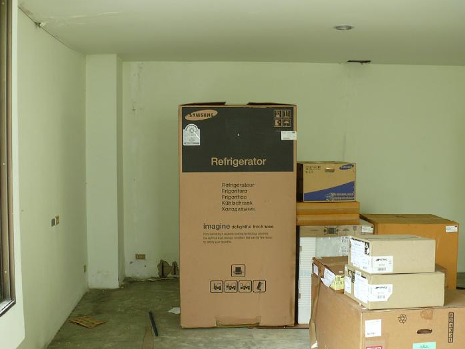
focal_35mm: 40
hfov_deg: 46.7
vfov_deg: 35.9
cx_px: 209
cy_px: 185
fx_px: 537
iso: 100
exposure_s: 1/10
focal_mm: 7.4
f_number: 4
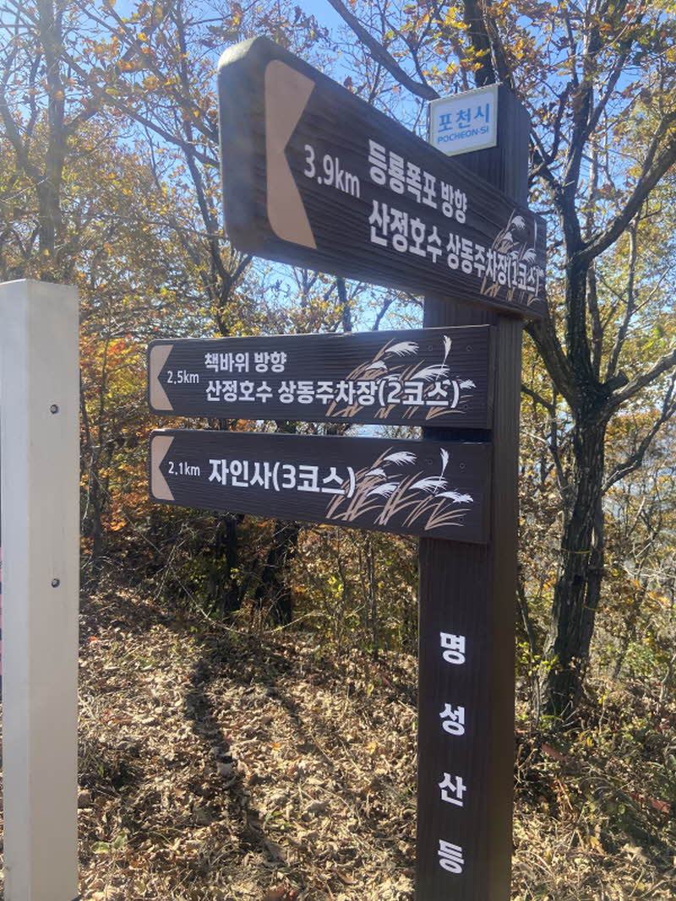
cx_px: 338
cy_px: 450
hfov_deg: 53.1
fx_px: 677
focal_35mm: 26
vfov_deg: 67.3
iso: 32
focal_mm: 4.25
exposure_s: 1/706
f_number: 1.8
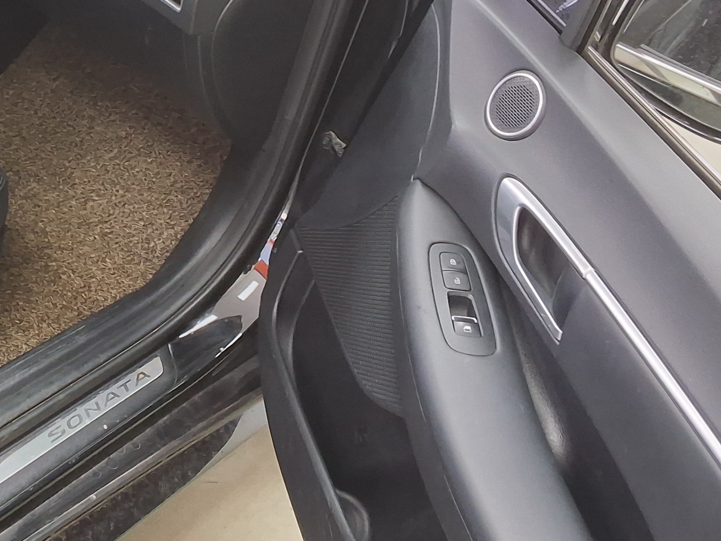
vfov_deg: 23.9
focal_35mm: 60
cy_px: 87
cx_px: 86
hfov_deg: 30.9
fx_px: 1250
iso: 100
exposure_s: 1/40
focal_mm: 2.91
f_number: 1.9
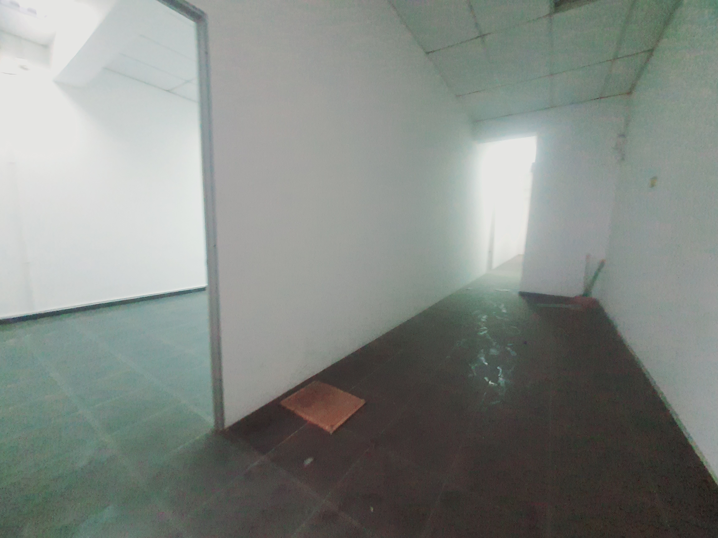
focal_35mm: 13
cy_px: 269
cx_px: 359
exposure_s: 1/33
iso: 500
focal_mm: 1.8
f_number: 2.2
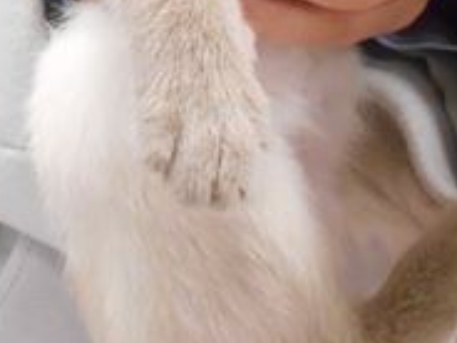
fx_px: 1122
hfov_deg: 23.0
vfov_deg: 15.8
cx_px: 238
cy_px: -184
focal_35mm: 85
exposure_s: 1/50
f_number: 3.2
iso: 800
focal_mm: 4.6
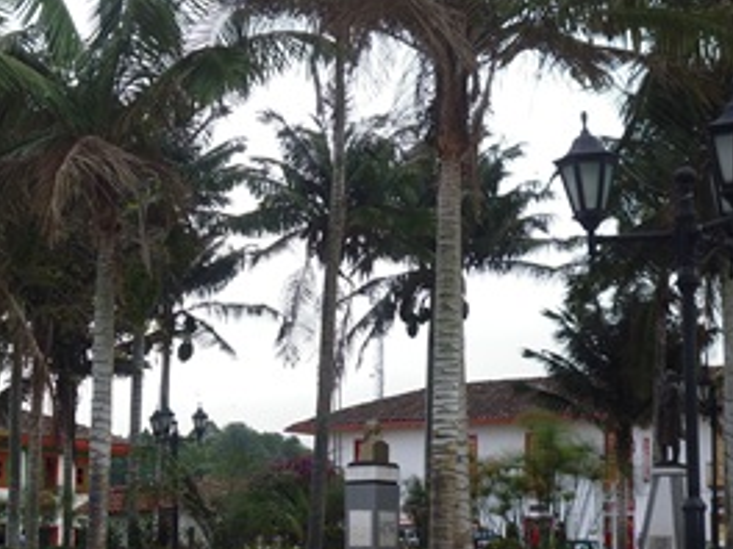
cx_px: 228
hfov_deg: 21.4
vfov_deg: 16.2
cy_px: 358
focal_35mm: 91
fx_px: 1927
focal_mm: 10.6
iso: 100
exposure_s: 1/320
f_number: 4.5
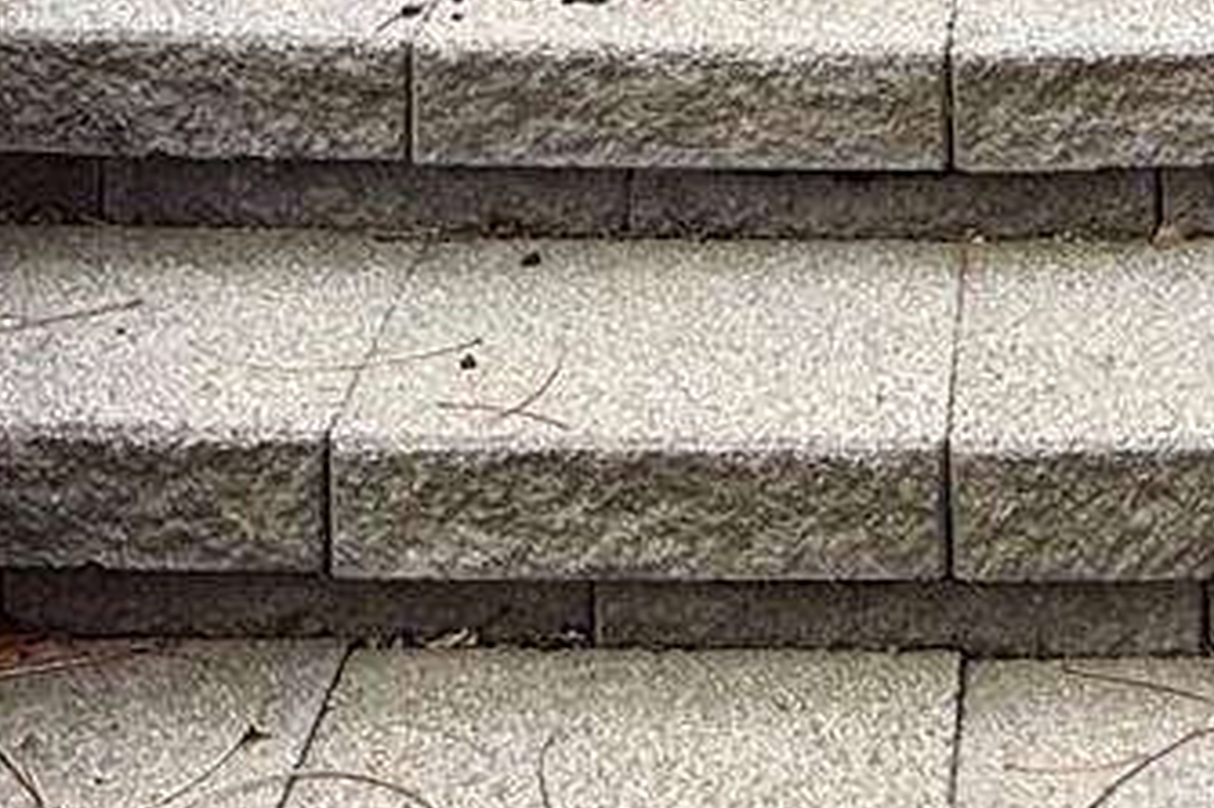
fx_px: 3000
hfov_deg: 22.4
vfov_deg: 12.9
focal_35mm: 89
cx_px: 1058
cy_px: -909
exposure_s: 1/99
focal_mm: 2.22
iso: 50
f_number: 2.2
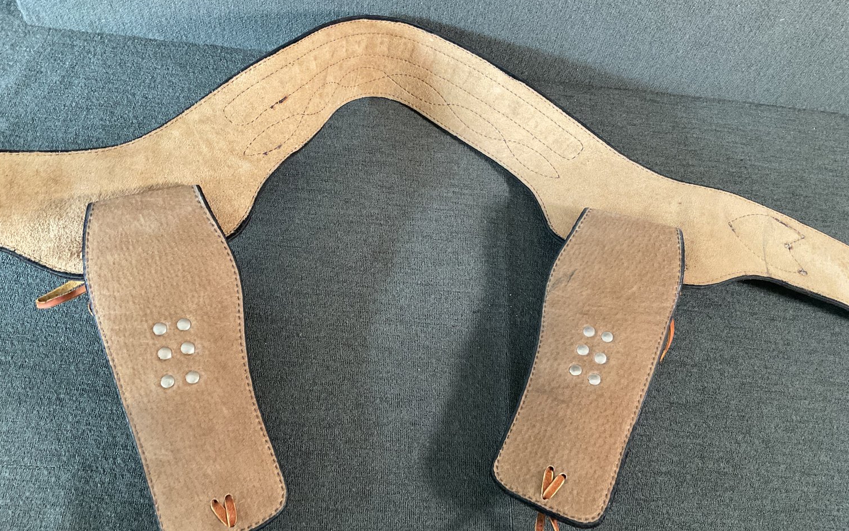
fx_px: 717
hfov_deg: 61.2
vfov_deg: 40.6
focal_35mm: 31
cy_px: 273
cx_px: 426
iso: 200
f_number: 1.8
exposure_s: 1/60
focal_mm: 3
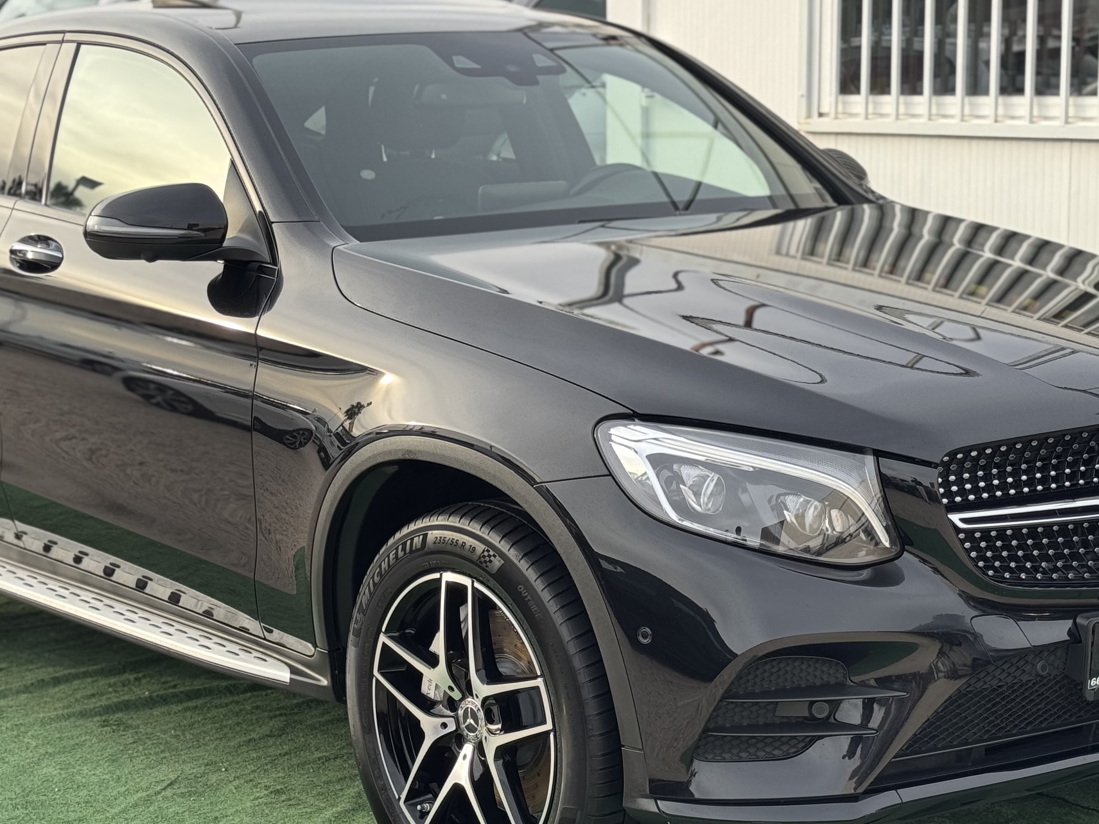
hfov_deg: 24.7
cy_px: 406
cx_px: 554
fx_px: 2508
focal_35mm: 79
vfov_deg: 18.7
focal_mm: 6.76
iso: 64
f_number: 1.78
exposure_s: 1/248
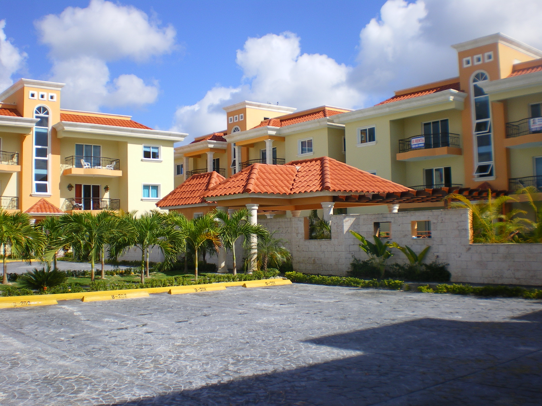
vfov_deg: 37.7
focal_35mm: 38
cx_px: 271
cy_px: 203
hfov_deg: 49.0
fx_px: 595
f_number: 4.6
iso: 64
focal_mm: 6.3
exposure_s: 1/400
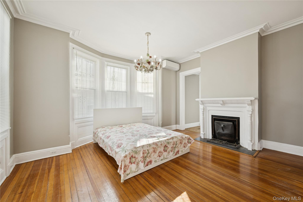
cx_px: 152
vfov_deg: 81.2
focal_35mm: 14
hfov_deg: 104.3
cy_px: 101
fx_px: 118
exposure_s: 1/100
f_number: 8
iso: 500
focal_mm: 14
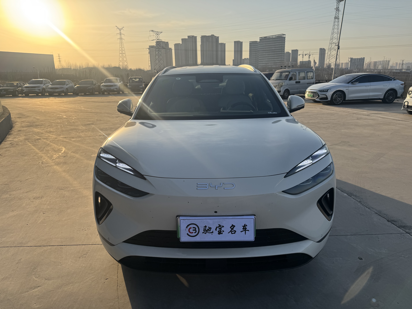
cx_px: 206
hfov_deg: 71.6
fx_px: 286
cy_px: 154
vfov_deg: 56.8
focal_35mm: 24
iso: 80
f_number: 1.78
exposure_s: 1/3096
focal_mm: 6.76
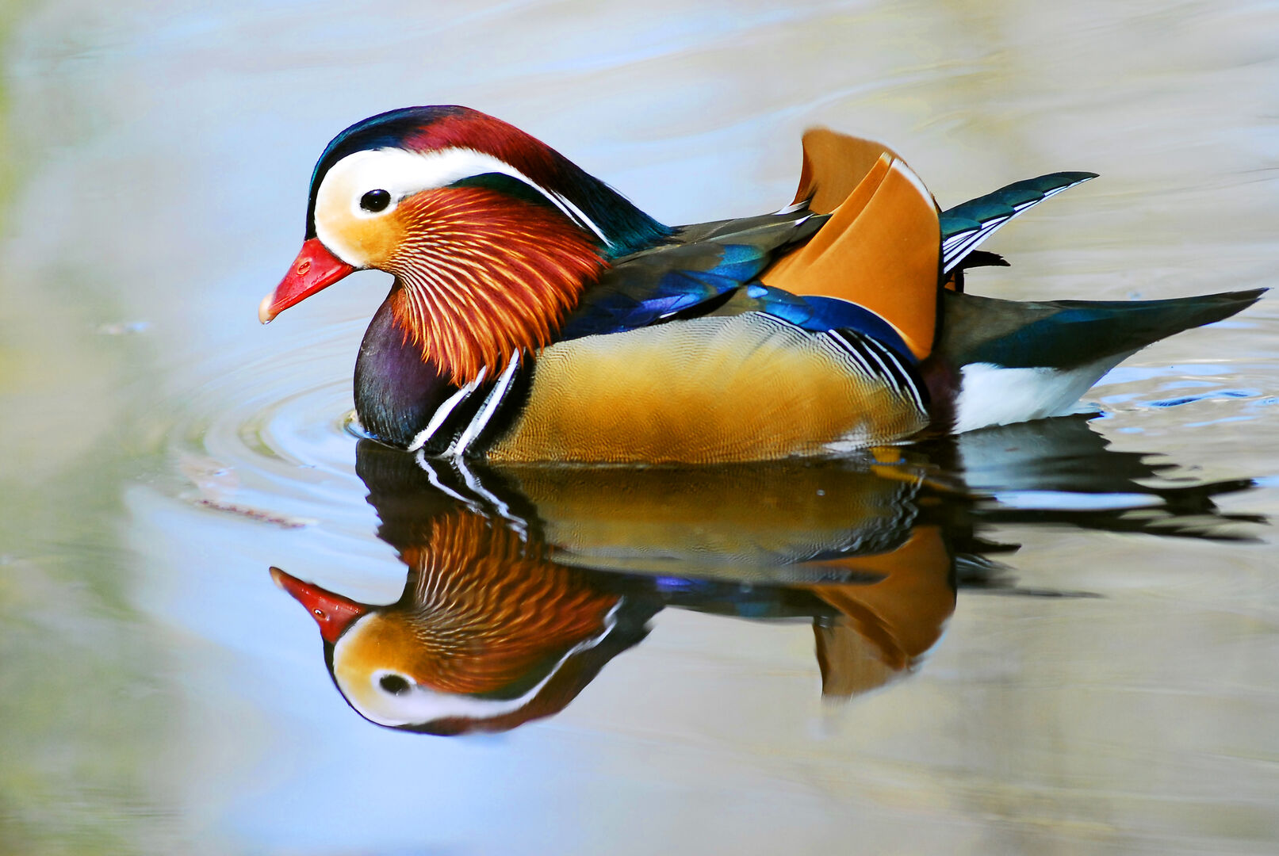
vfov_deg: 4.6
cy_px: 428
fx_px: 10672
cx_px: 640
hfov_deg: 6.9
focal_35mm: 300
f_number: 4
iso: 400
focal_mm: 200
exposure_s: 1/500
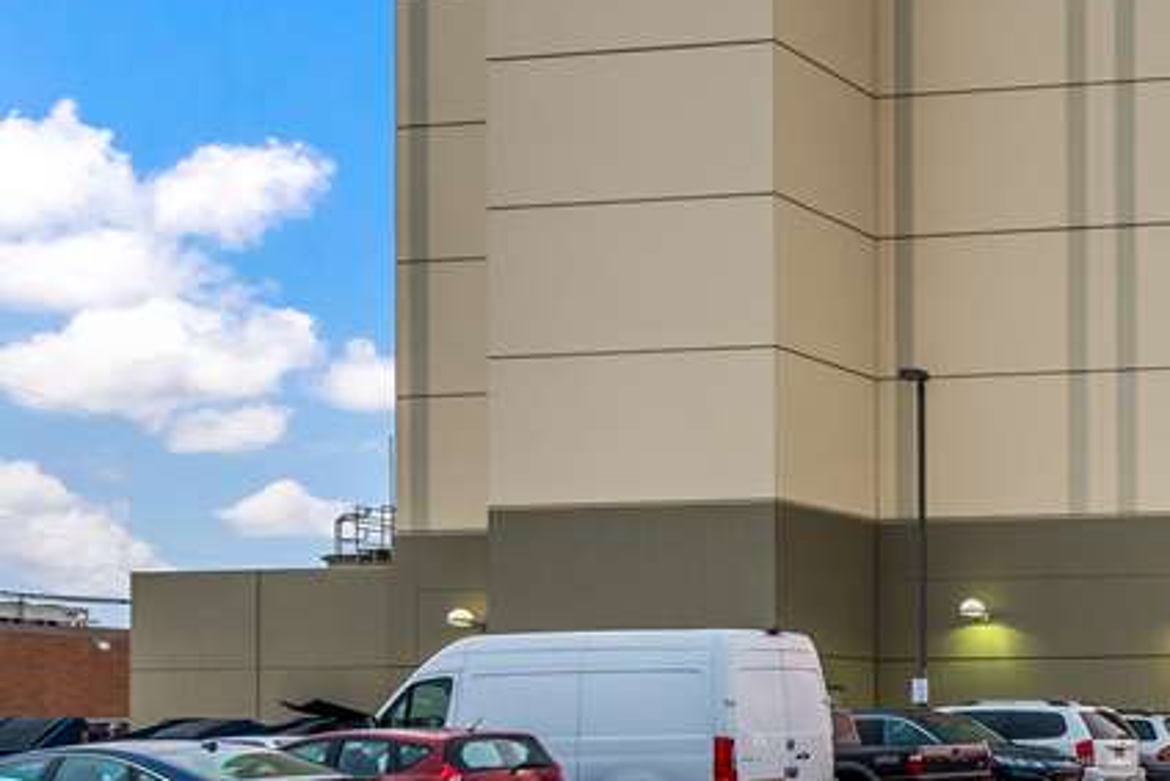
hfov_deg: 37.3
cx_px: 1367
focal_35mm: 41
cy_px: 379
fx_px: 1333
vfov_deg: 32.7
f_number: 8
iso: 320
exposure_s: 1/10
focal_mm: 17
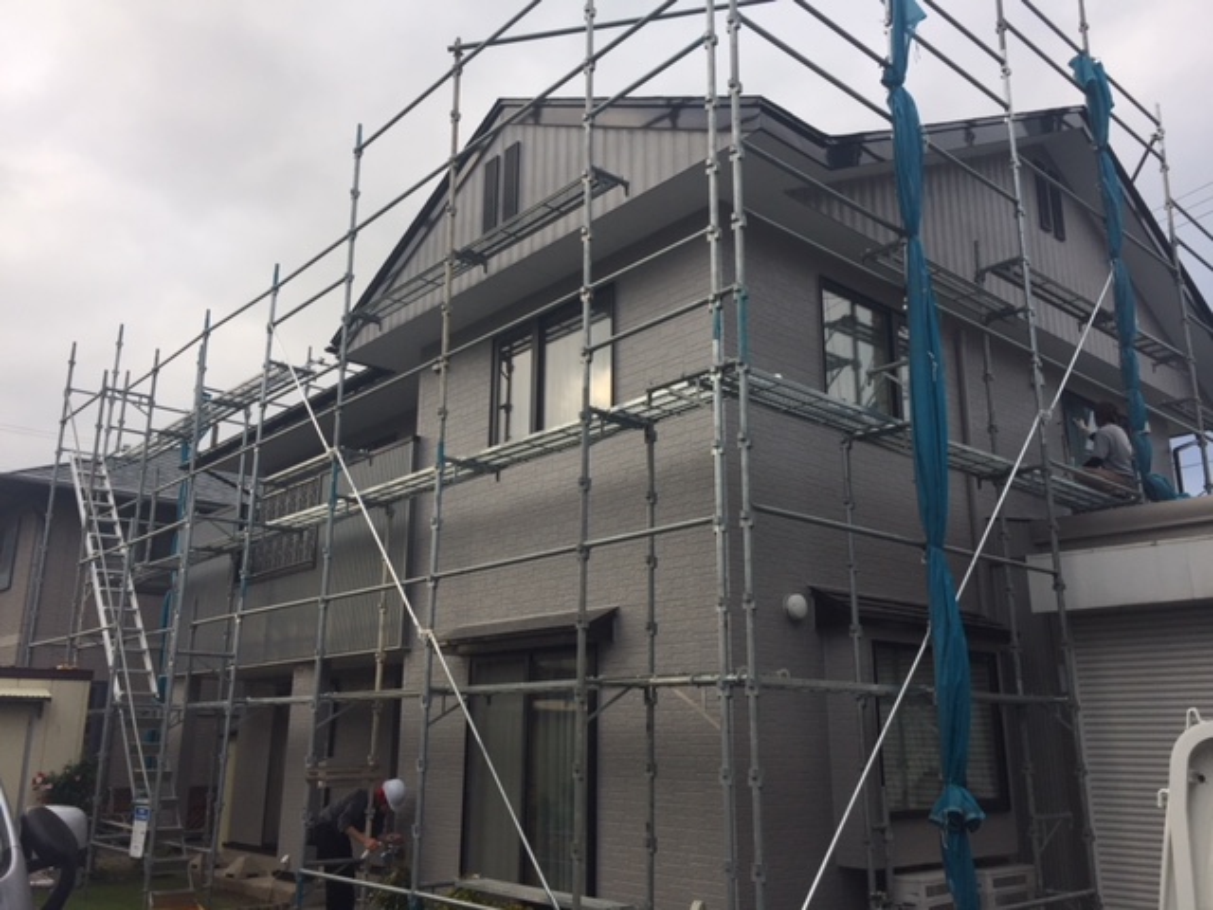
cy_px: 455
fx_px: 1016
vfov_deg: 48.2
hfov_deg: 61.7
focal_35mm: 29
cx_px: 606
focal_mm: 4.15
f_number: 2.2
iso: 32
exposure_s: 1/408
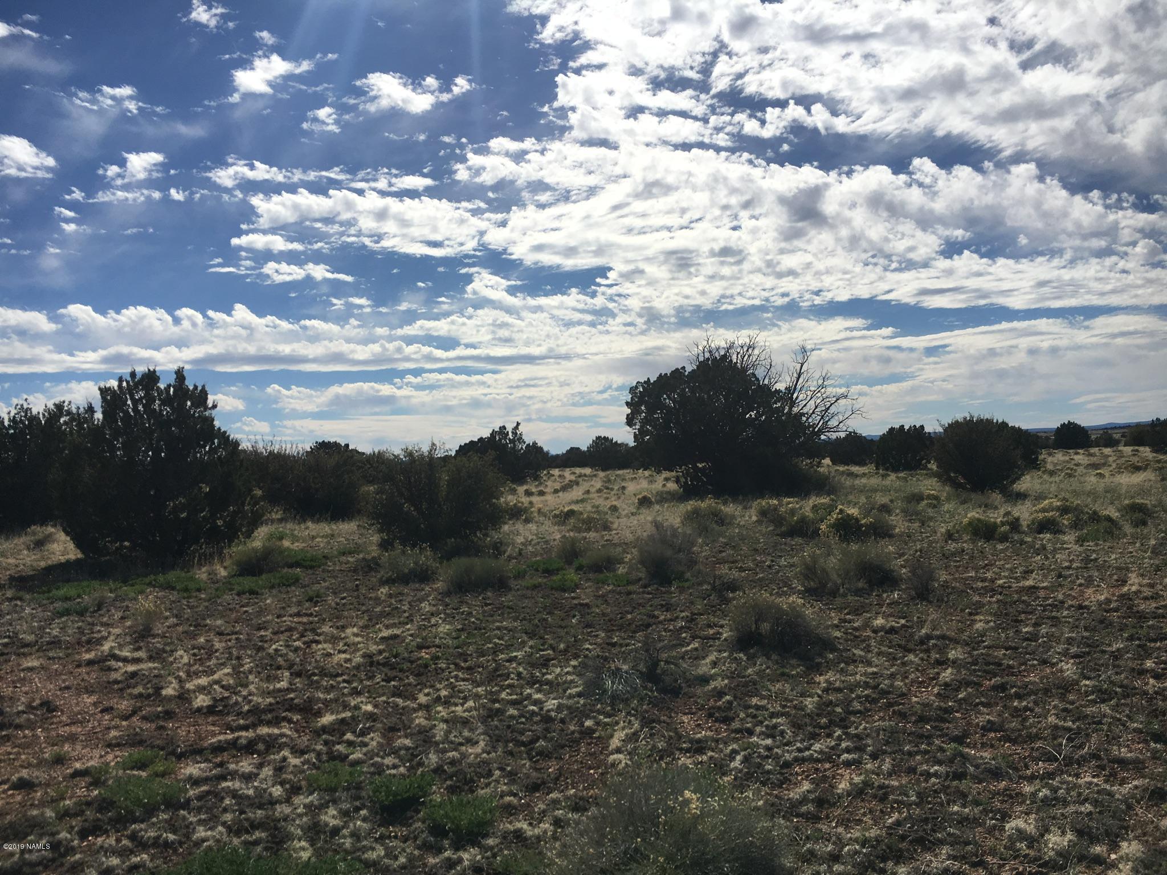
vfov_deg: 48.2
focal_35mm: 29
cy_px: 438
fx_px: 978
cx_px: 584
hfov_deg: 61.7
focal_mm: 4.15
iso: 25
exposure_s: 1/5495
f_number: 2.2
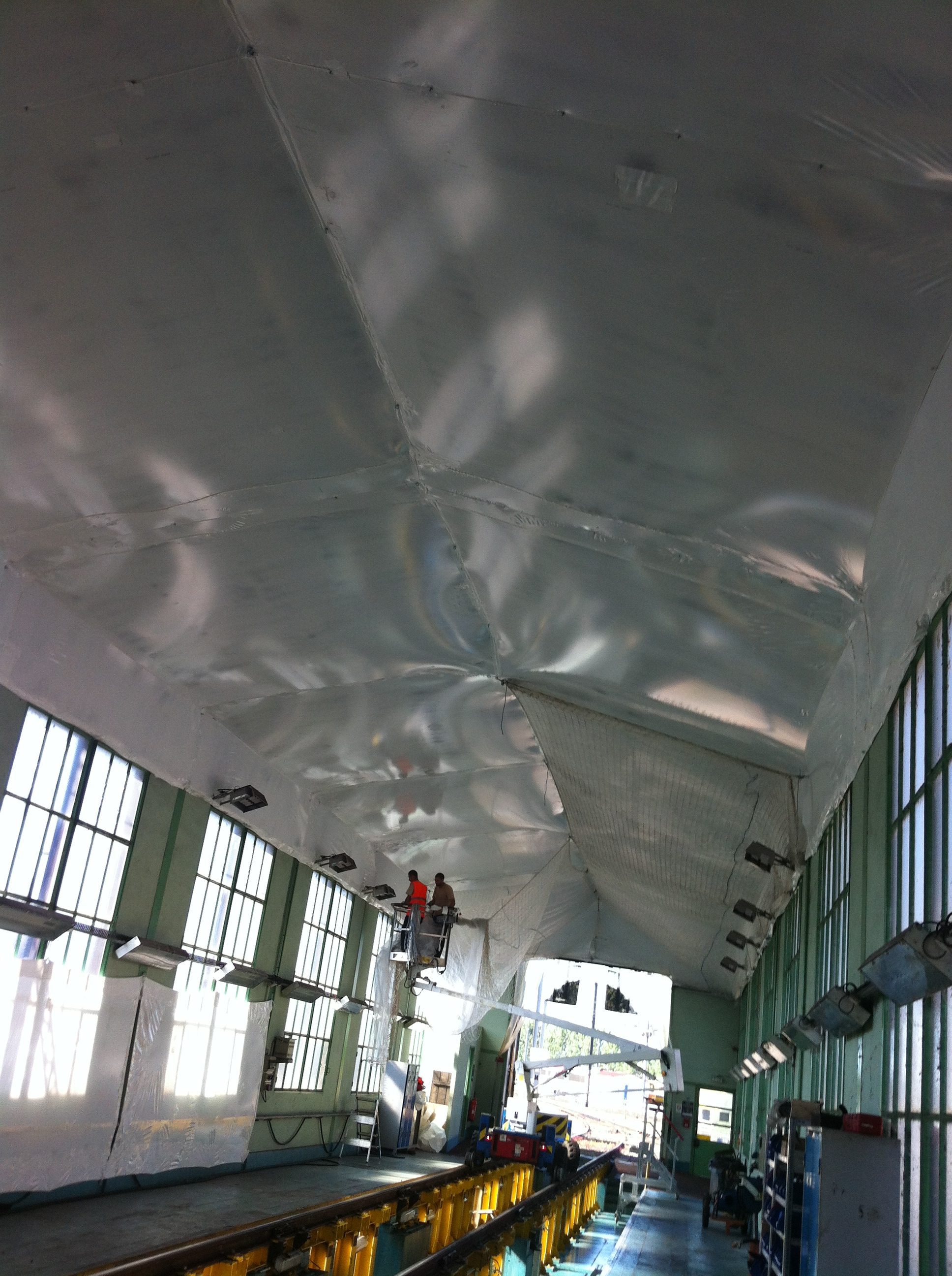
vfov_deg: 52.7
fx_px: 1287
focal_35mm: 35
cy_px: 638
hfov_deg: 40.6
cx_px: 476
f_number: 2.8
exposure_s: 1/169
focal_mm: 3.85
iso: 80
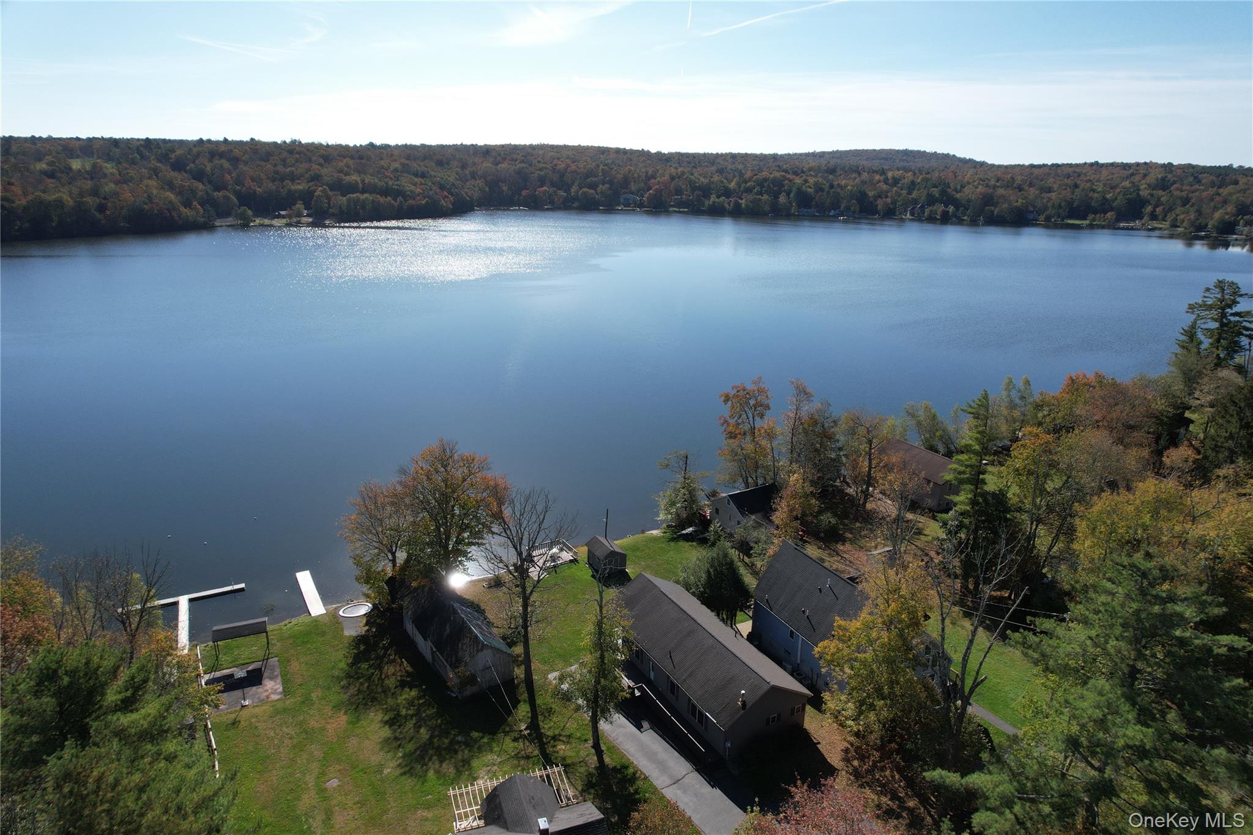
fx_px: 766
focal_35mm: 22
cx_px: 626
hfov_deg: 78.6
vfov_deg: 57.2
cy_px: 418
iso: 100
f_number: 2.8
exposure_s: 1/2000
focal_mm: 8.38
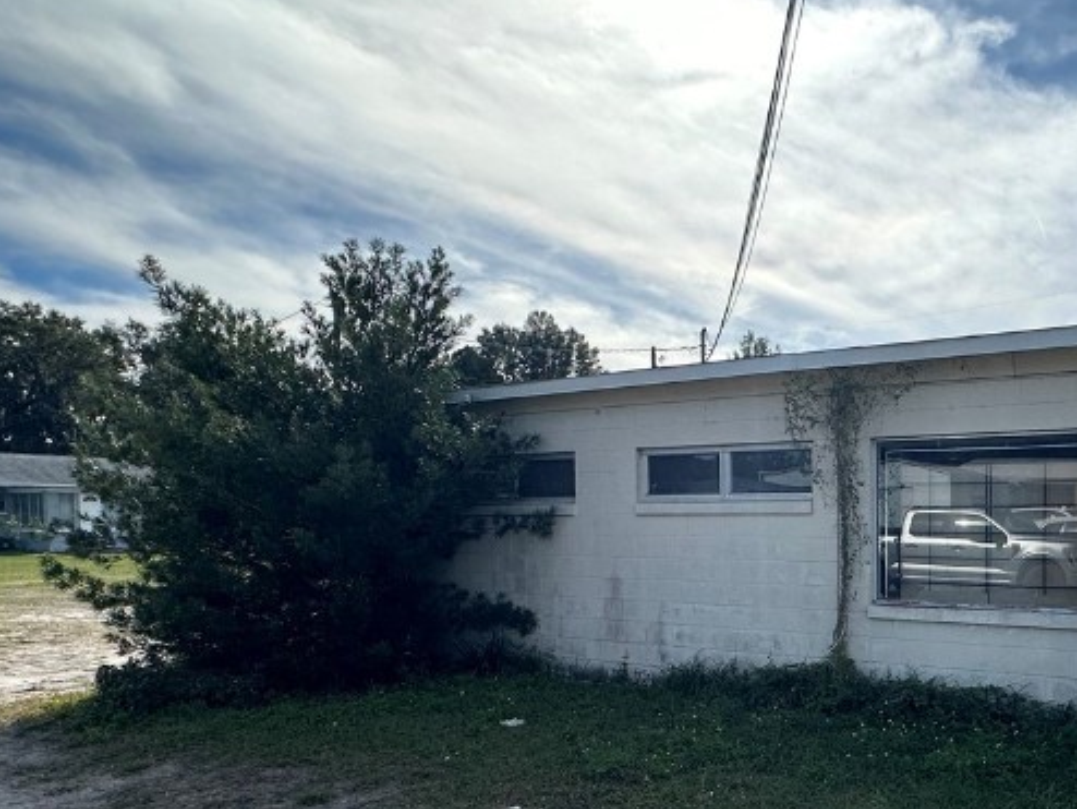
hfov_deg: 58.1
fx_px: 903
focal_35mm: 29
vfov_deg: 47.1
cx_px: 820
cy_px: 569
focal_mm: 2.22
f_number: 2.2
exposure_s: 1/1531
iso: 40
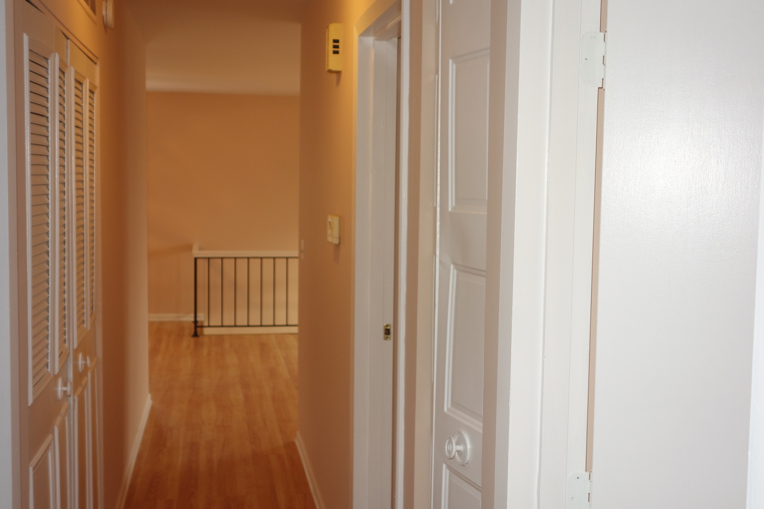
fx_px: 976
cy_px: 254
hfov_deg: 42.7
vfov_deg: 29.2
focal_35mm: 46
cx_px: 382
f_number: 3.2
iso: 200
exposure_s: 1/50
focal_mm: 17.18
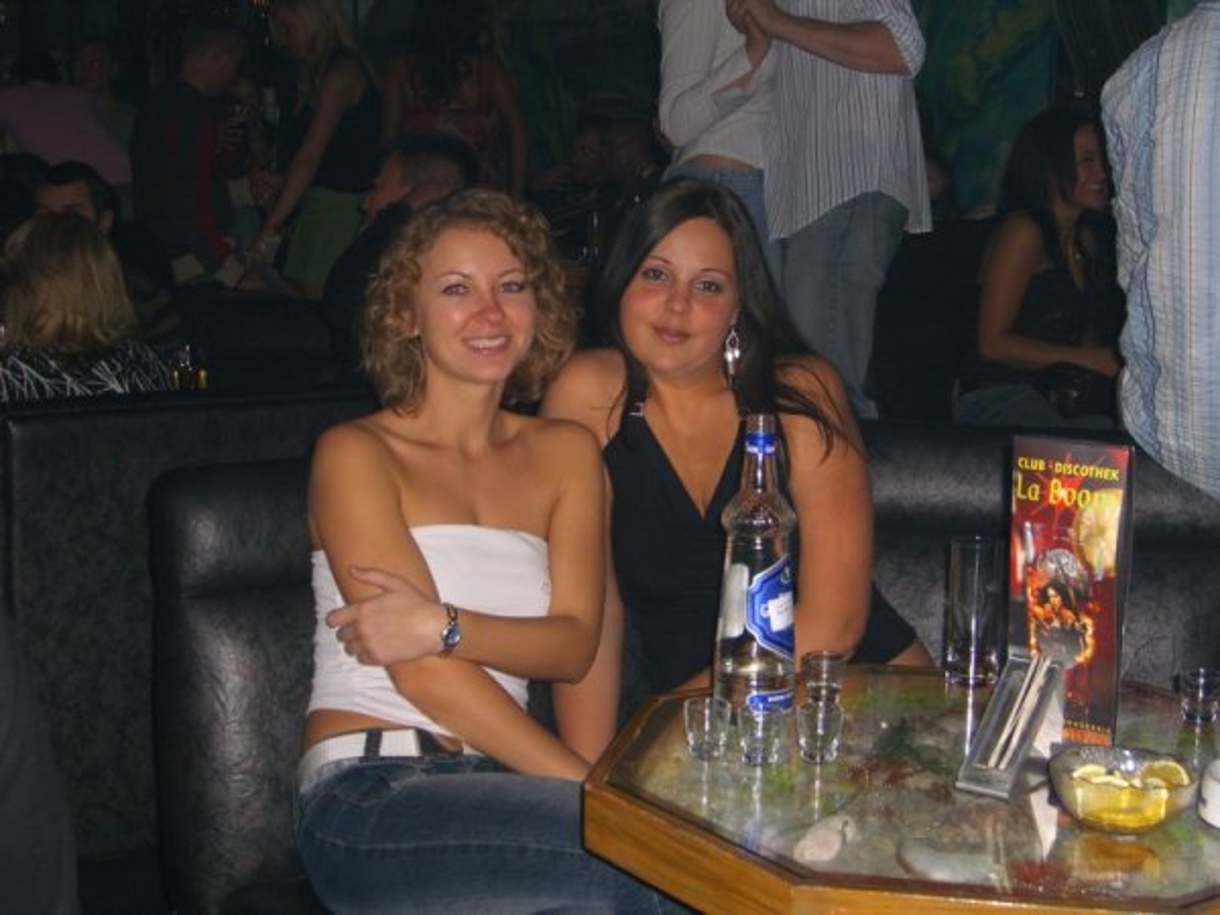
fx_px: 2009
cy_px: 458
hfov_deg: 33.8
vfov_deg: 25.7
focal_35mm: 57
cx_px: 610
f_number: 3.6
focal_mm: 11.8
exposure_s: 1/60
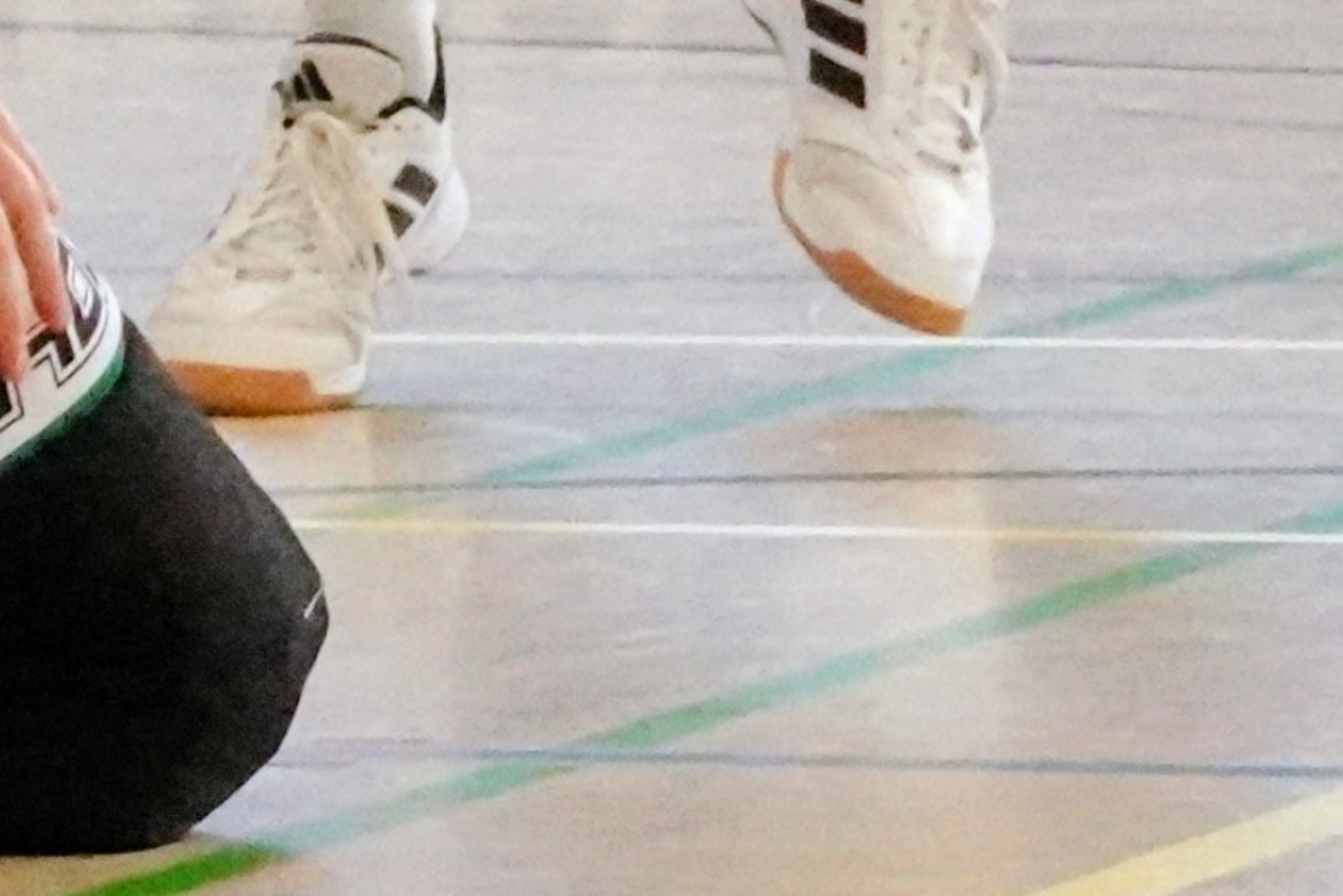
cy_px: -1167
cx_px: 237
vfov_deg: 2.2
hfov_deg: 3.3
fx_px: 23020
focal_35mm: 617
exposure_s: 1/500
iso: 6400
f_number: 4.5
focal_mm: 42.74
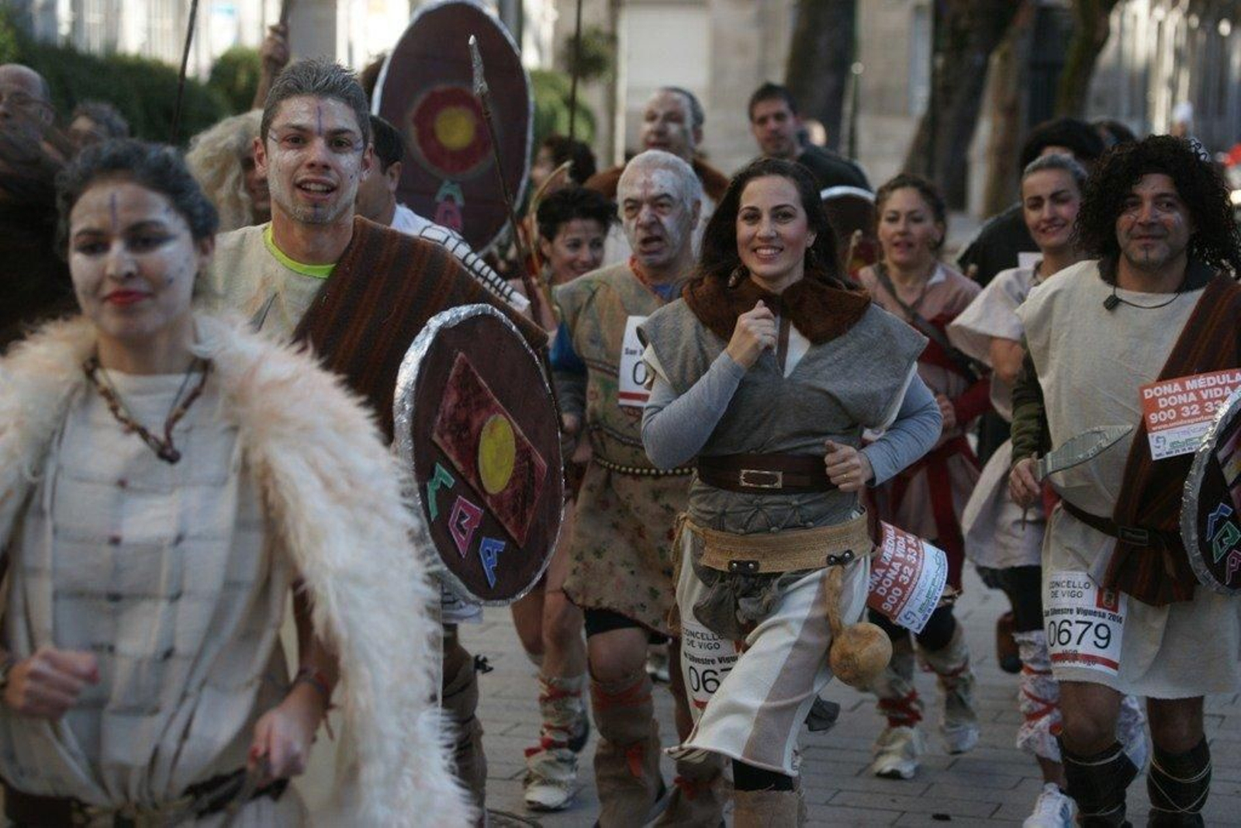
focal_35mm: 105
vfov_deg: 13.0
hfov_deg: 19.5
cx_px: 620
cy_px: 414
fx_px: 3620
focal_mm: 105
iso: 320
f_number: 4.5
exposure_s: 1/500
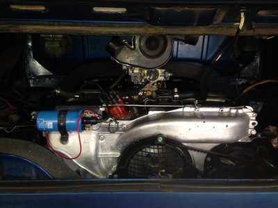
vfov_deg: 42.9
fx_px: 265
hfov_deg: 55.4
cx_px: 139
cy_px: 104
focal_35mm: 33
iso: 80
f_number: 2.4
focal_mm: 4.12
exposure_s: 1/20
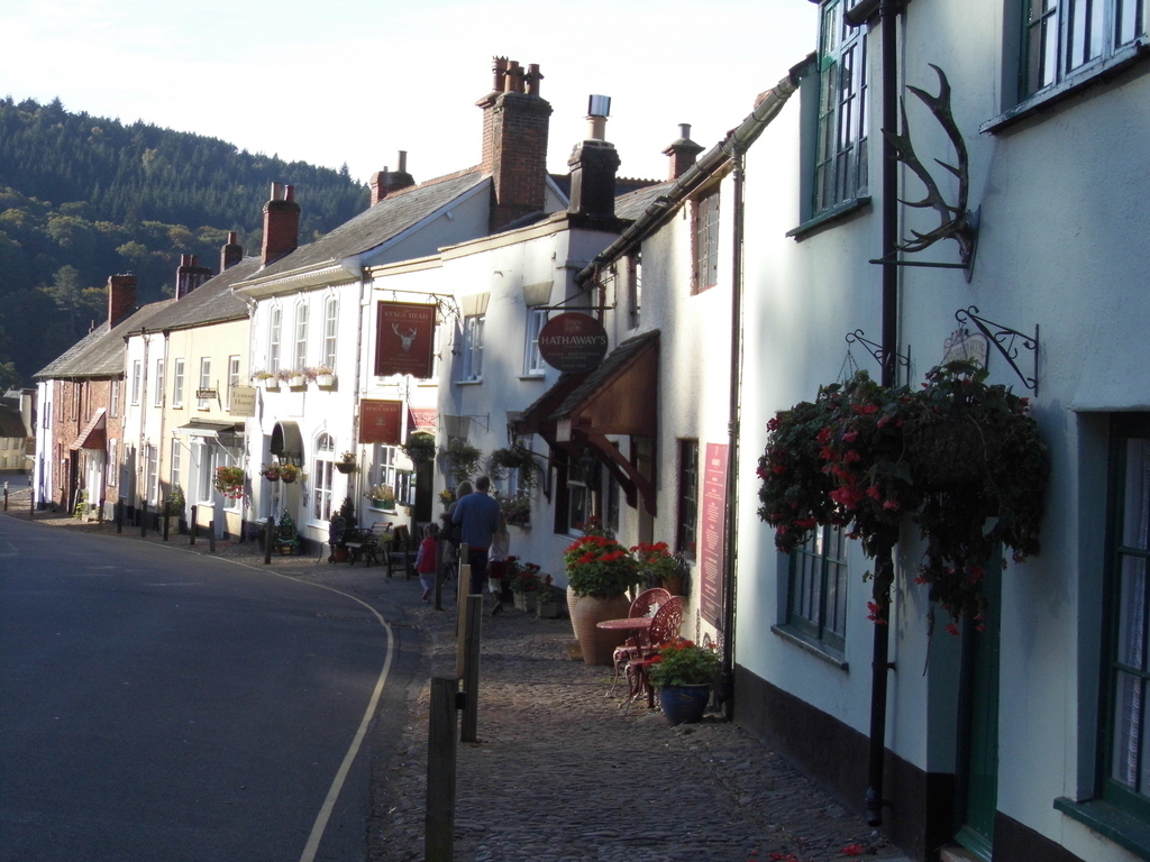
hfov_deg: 34.9
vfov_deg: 26.6
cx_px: 575
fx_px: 1827
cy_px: 431
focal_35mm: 55
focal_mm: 9.9
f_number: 3.5
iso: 100
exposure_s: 1/640
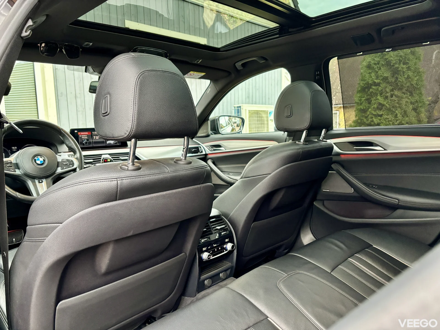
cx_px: 220
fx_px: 330
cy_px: 165
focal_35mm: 26
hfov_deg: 67.3
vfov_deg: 53.1
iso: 500
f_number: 1.6
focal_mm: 5.96
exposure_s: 1/49
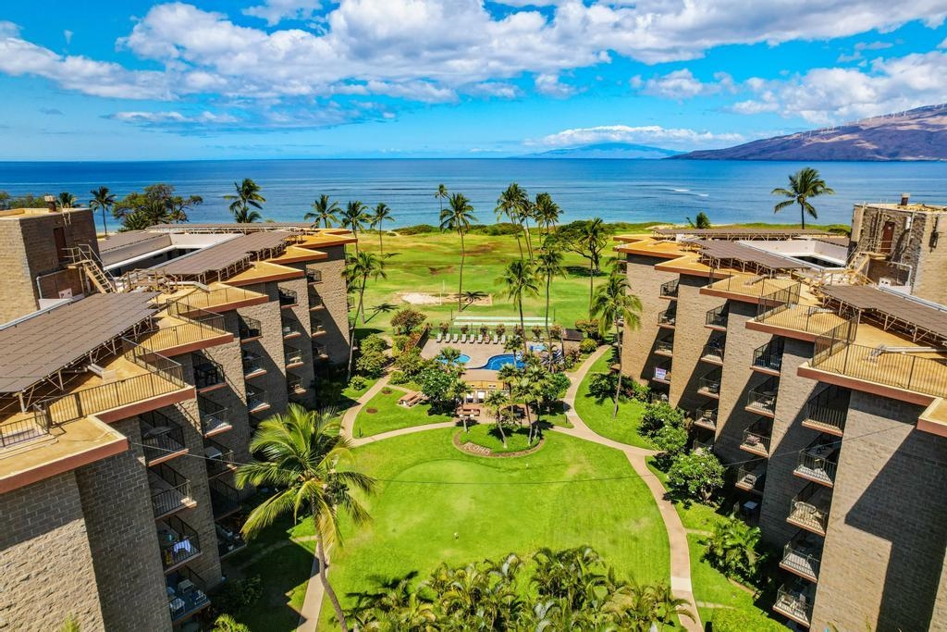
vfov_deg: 57.2
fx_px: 579
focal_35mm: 22
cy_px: 316
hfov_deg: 78.6
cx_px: 474
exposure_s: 1/350
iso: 110
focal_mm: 8.38
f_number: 2.8
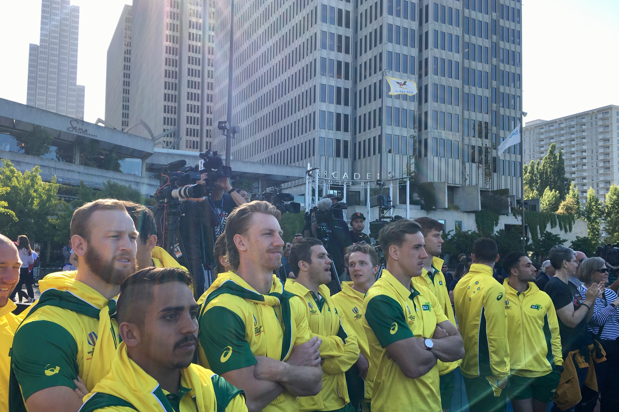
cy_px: 218
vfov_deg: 42.3
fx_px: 533
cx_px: 303
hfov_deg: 60.3
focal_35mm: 31
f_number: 2.2
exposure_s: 1/427
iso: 25
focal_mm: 4.15
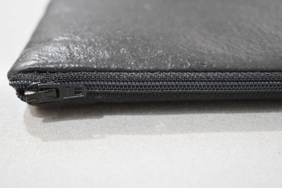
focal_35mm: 60
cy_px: 94
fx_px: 470
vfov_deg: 22.6
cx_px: 141
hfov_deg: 33.4
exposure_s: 1/60
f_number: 5
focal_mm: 40
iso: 1000
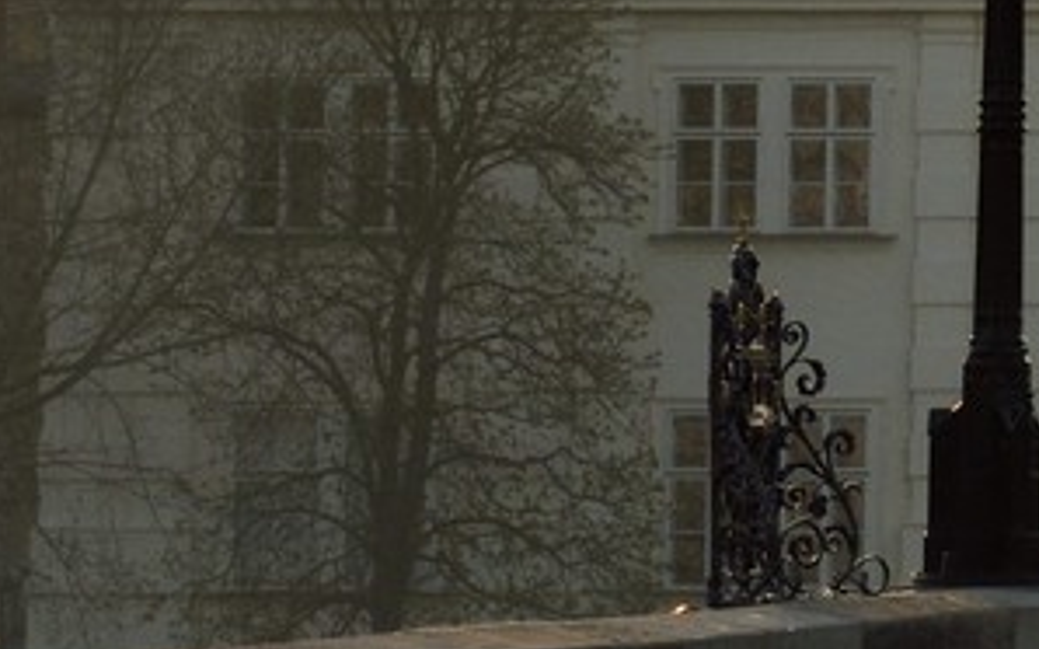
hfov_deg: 3.4
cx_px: 2657
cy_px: -858
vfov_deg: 2.1
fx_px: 17323
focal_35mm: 612
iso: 400
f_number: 16
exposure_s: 1/200
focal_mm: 112
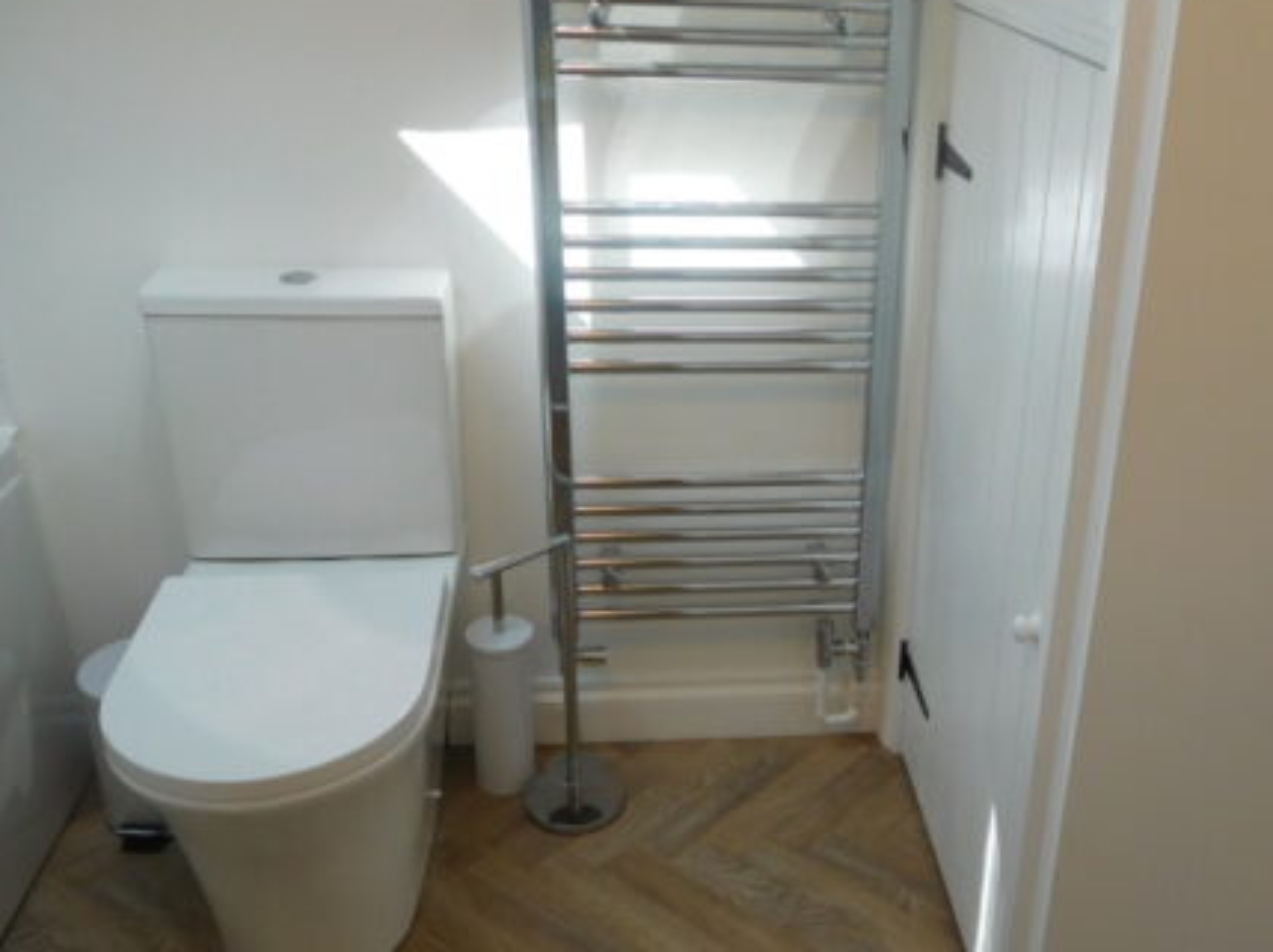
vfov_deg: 40.6
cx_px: 813
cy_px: 504
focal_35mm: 35
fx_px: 1286
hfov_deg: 52.0
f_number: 3.4
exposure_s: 1/160
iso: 125
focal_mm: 4.5
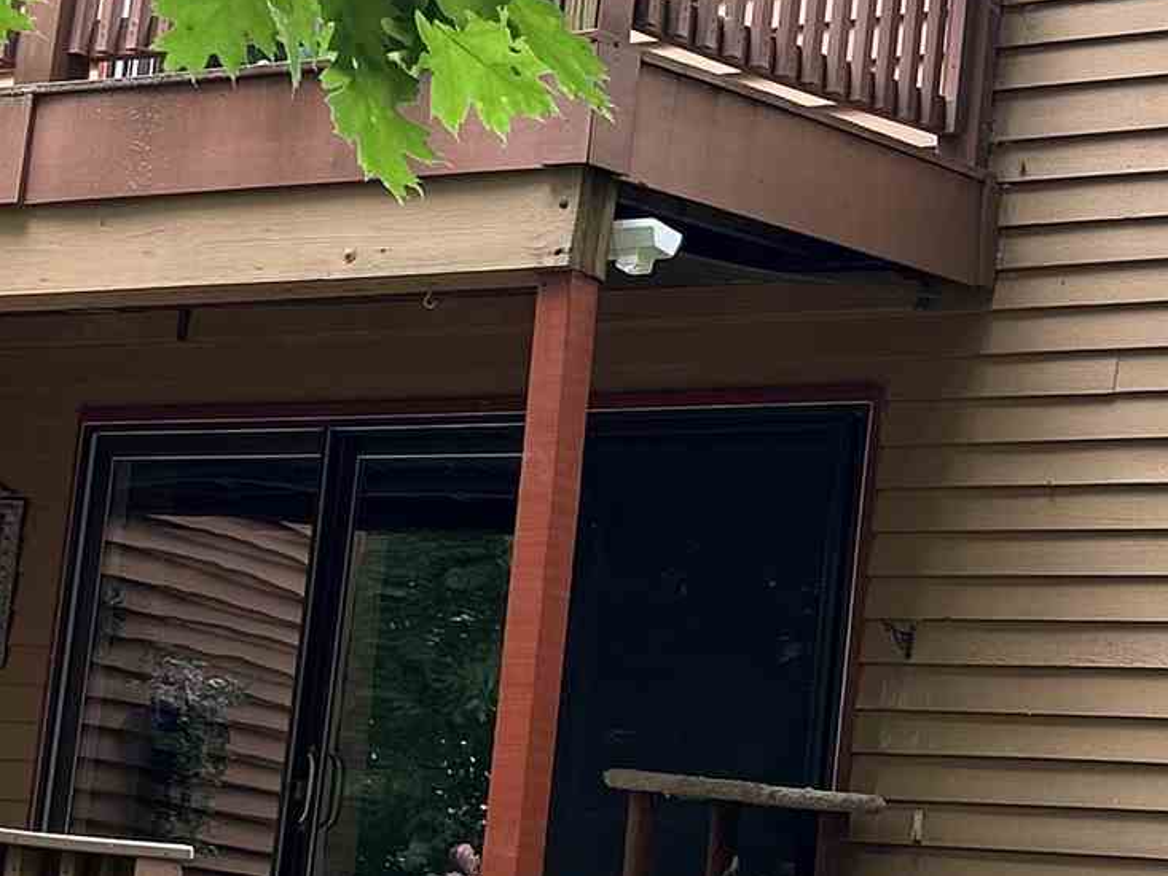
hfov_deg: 18.0
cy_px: 489
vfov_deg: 13.6
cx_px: 814
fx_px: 3678
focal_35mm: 109
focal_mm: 5.7
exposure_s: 1/205
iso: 40
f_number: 1.5
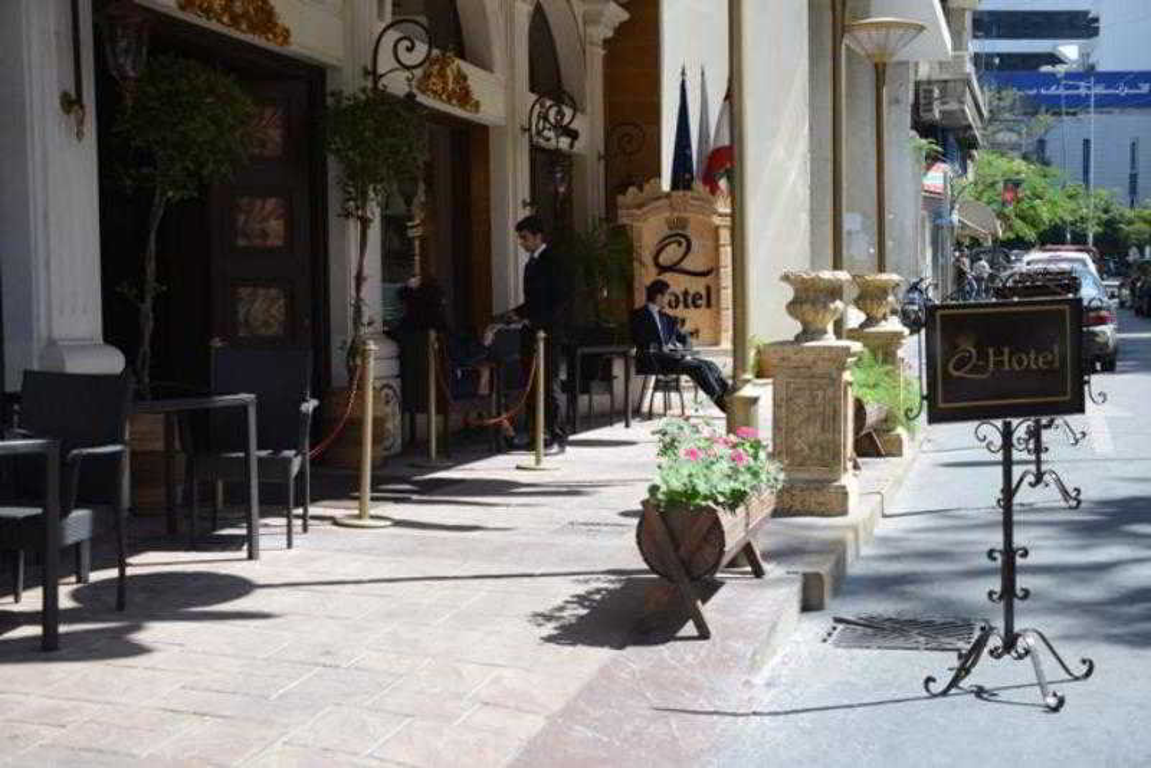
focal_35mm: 48
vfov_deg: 28.1
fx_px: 1535
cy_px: 384
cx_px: 576
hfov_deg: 41.1
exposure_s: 1/160
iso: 100
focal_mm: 48
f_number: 6.3
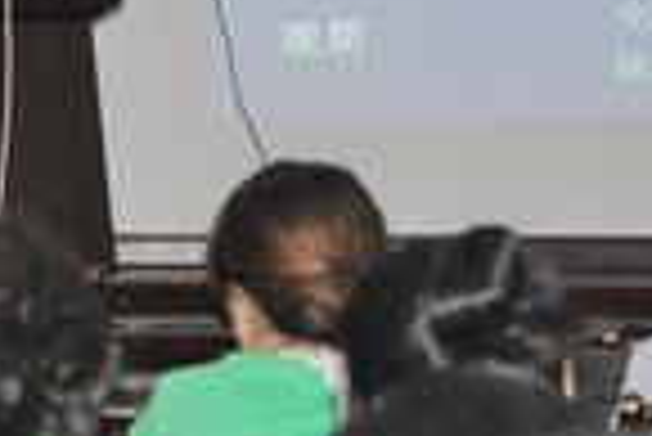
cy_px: -146
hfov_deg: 6.4
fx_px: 5838
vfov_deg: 4.3
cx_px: 81
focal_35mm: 322
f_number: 5
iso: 800
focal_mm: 52
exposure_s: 1/60
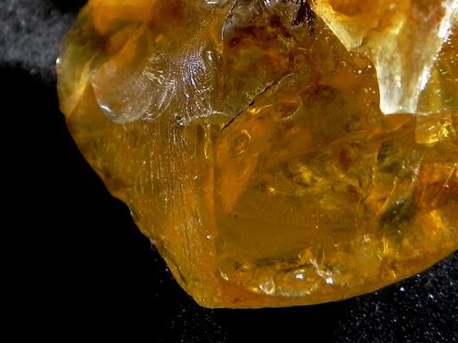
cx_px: 75
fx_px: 1455
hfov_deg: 17.7
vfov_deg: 13.3
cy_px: 10
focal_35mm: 110
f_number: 3.2
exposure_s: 1/185
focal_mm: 8.2
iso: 160
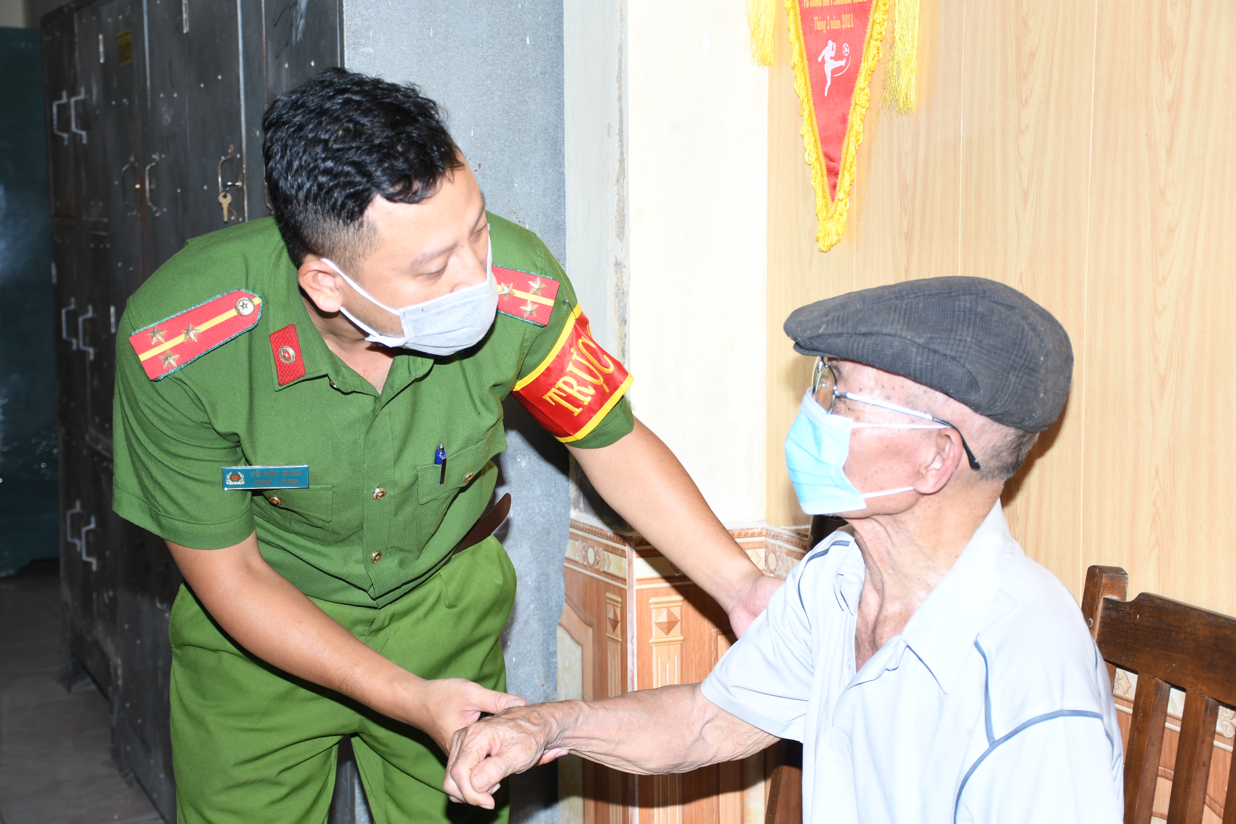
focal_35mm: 60
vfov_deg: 22.6
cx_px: 618
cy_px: 412
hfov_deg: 33.4
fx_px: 2060
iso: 400
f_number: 4.5
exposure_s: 1/200
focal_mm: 40
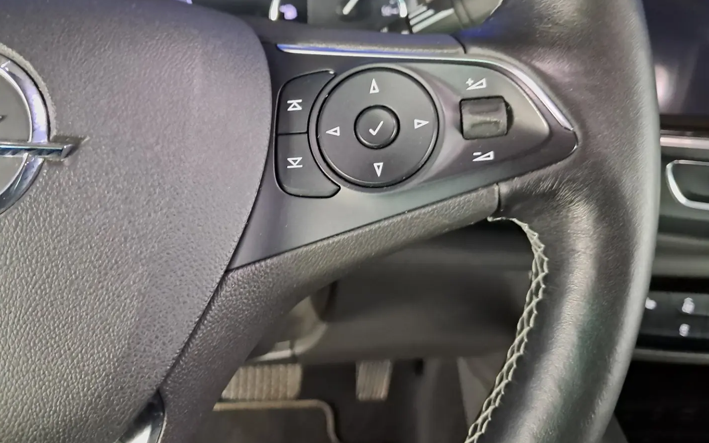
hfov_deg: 64.6
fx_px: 560
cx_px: 354
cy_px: 180
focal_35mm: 29
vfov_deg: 43.0
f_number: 1.8
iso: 1000
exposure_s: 1/20
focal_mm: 4
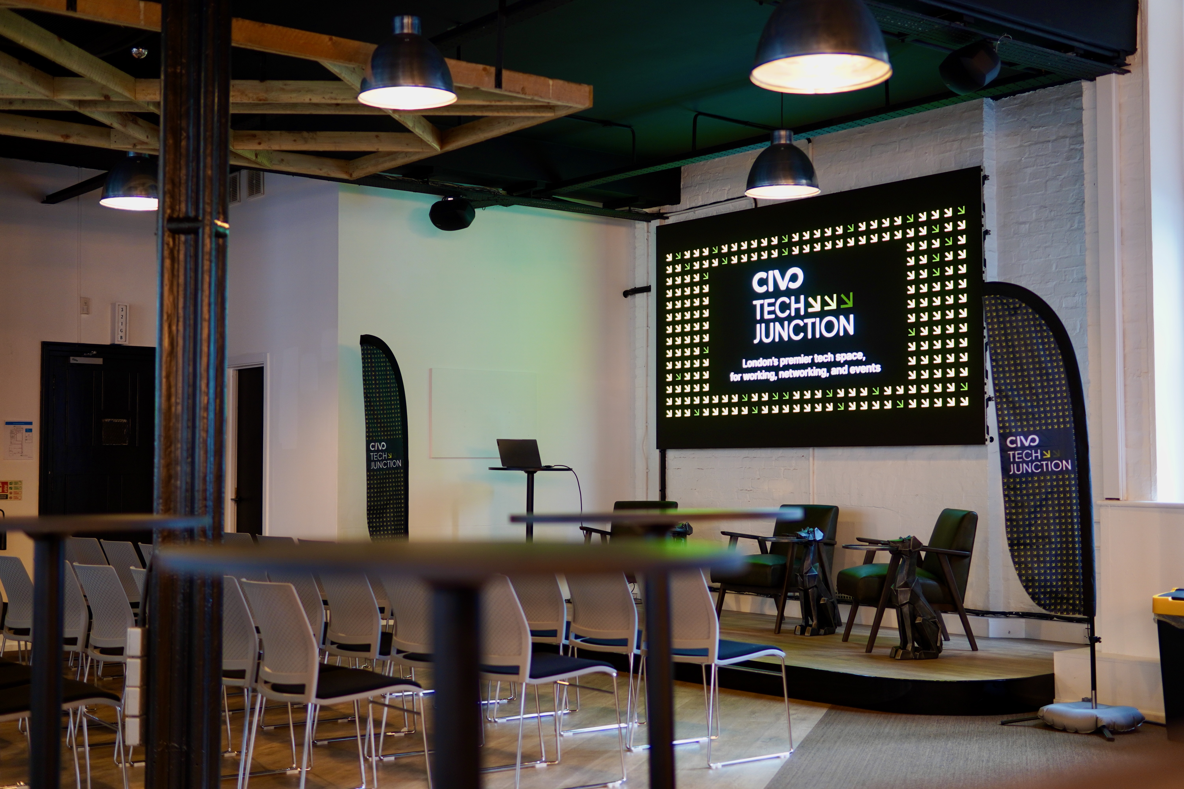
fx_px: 1480
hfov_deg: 43.6
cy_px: 394
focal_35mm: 45
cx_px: 592
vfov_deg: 29.9
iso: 160
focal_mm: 30
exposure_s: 1/50
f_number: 1.4
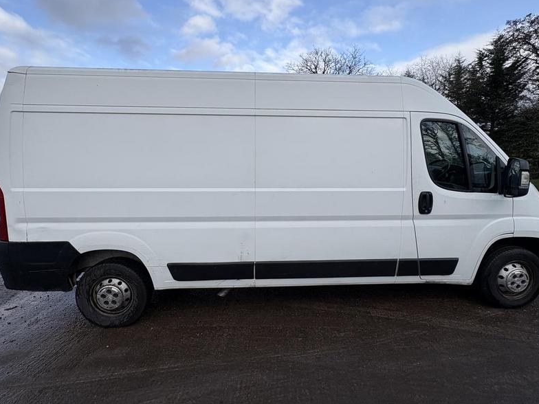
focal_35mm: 16
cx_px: 262
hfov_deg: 94.5
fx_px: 249
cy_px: 185
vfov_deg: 77.9
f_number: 2.2
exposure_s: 1/787
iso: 40
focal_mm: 2.22
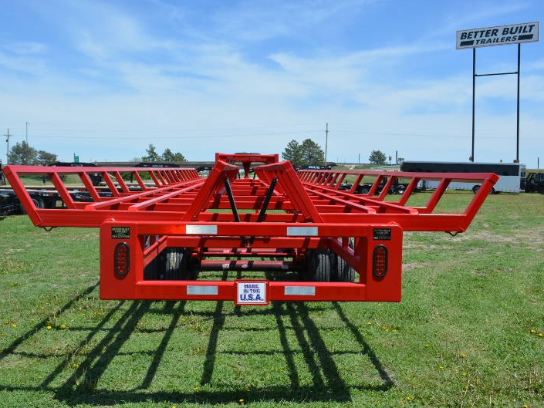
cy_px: 204
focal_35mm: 36
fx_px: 566
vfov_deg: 39.7
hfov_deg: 51.3
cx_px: 262
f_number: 8
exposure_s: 1/250
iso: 100
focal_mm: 22
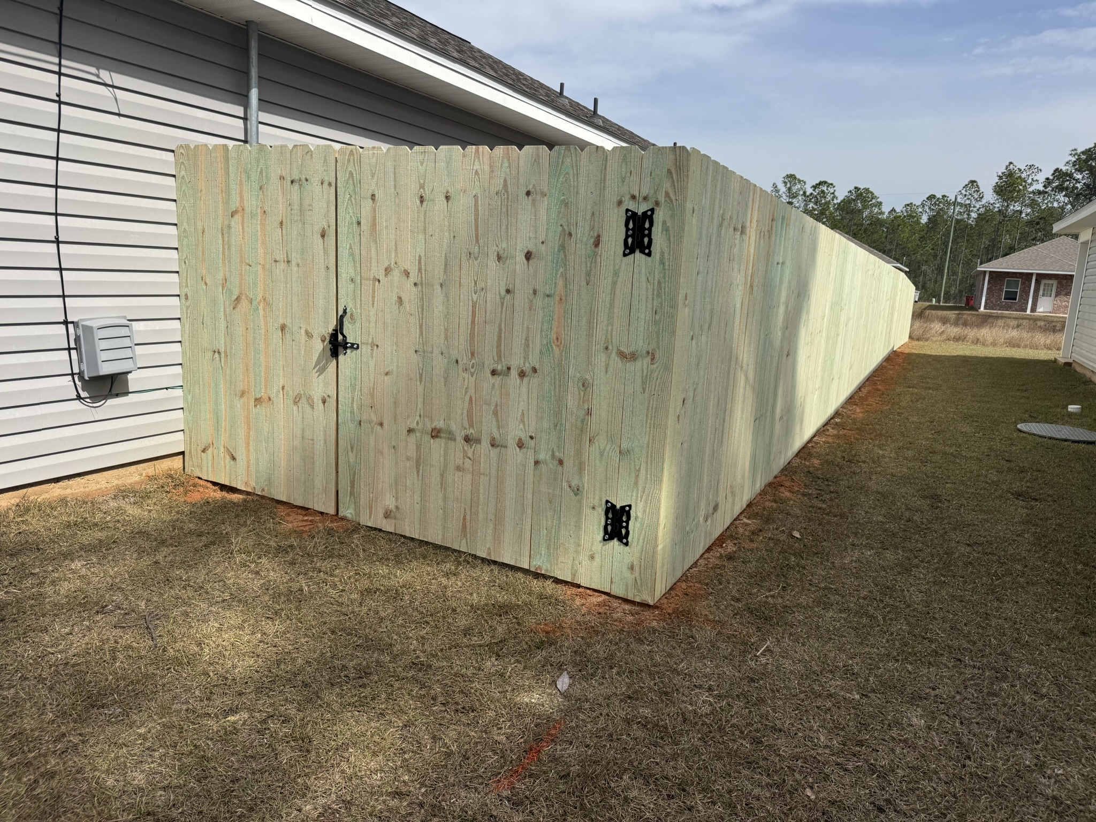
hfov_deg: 71.6
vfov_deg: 56.8
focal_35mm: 24
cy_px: 411
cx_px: 548
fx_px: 760
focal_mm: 6.76
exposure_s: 1/5348
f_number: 1.78
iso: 80
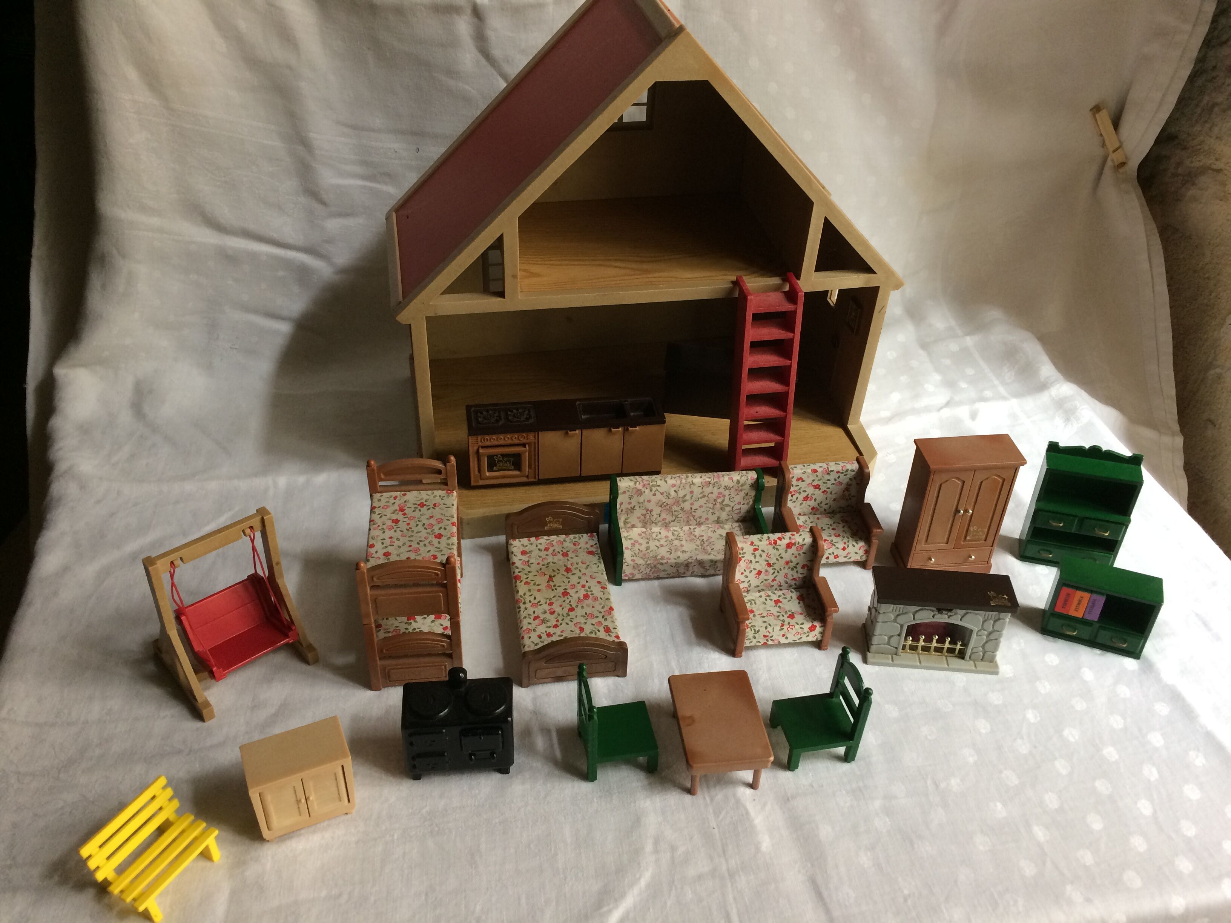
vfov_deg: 48.2
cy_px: 462
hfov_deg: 61.7
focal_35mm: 29
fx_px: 1031
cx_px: 616
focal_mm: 4.15
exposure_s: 1/33
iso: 64
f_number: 2.2
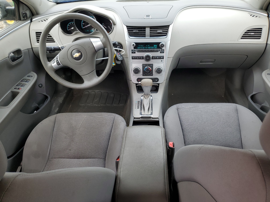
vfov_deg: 53.1
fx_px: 203
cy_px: 101
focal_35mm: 26
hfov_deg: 67.3
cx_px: 135
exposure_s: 1/123
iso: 50
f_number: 1.5
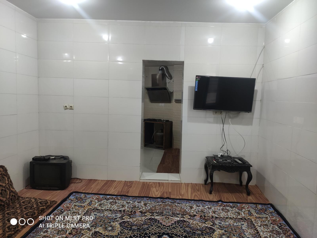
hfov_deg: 67.3
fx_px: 238
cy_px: 119
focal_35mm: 26
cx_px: 158
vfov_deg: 53.1
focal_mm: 4.77
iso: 498
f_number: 1.75
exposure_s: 1/50
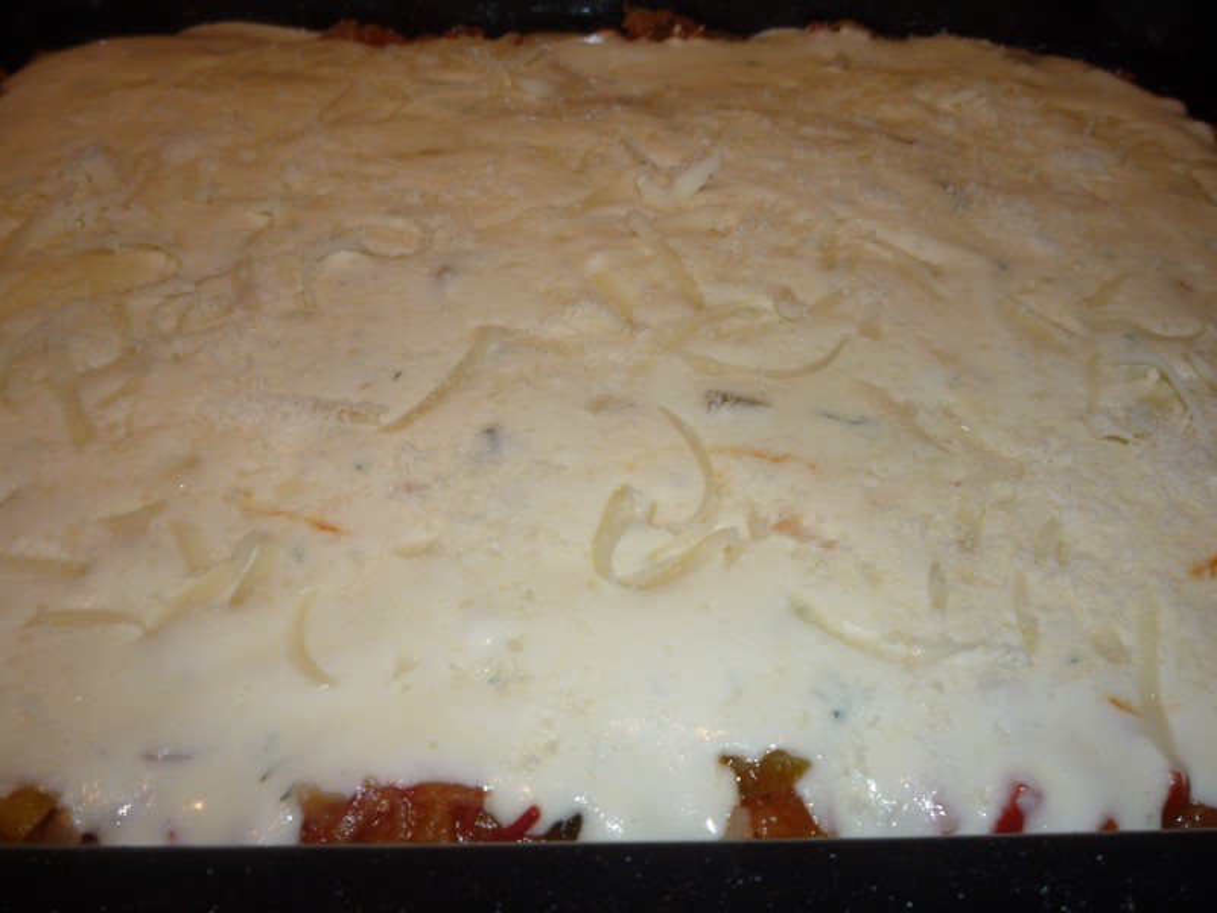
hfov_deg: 55.4
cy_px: 456
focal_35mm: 33
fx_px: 1160
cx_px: 608
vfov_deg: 42.9
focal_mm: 5.8
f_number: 4
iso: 100
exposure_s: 1/30
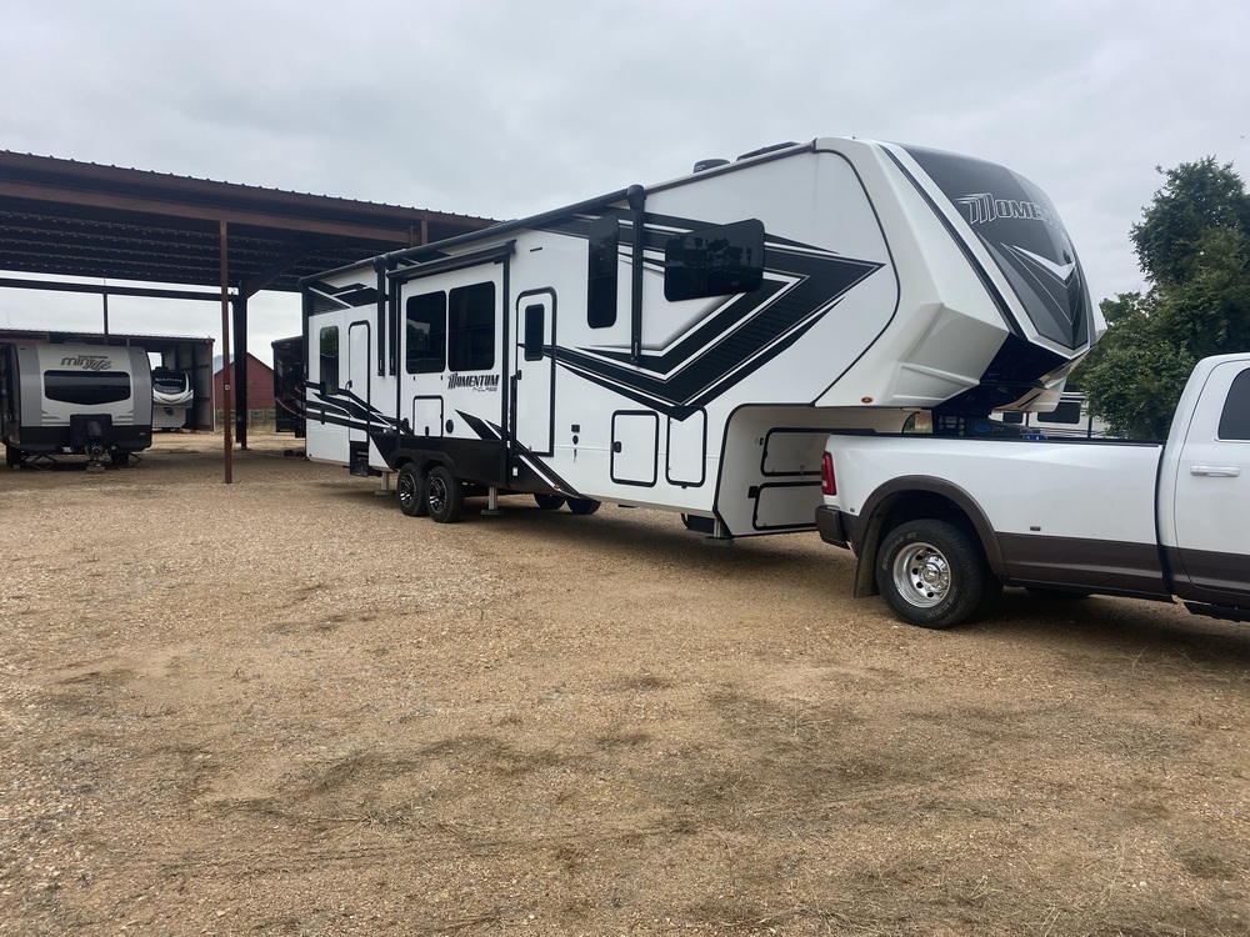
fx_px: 939
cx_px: 625
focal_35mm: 26
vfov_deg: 53.1
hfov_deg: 67.3
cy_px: 468
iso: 32
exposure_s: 1/560
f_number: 1.8
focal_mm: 4.25
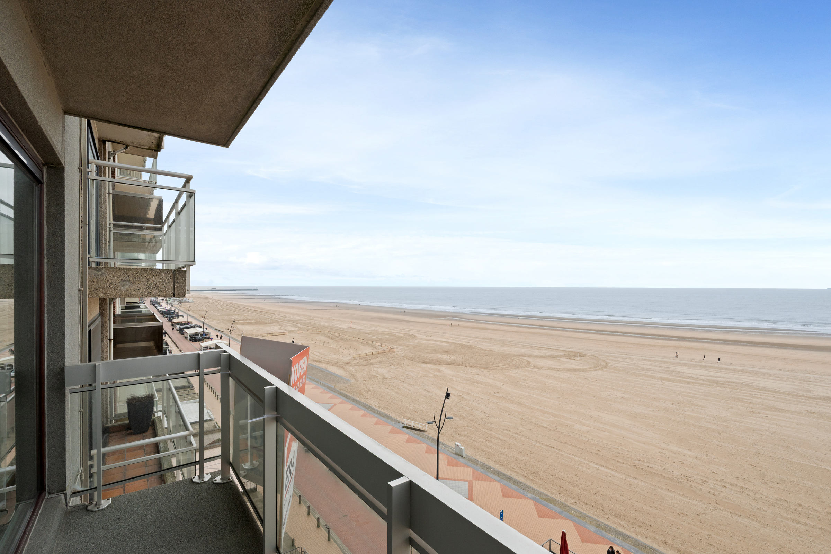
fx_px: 369
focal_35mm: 16
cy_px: 277
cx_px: 416
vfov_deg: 73.7
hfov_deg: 96.7
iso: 500
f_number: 11
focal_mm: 16
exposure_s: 1/200
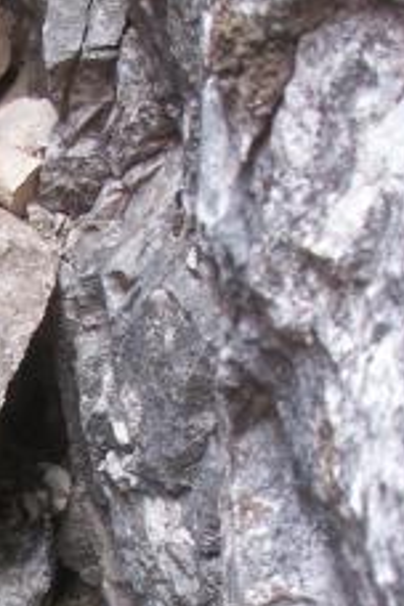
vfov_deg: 17.5
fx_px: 1818
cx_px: -197
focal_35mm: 108
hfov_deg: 12.1
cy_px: 827
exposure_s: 1/40
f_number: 3.5
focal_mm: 7.7
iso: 100
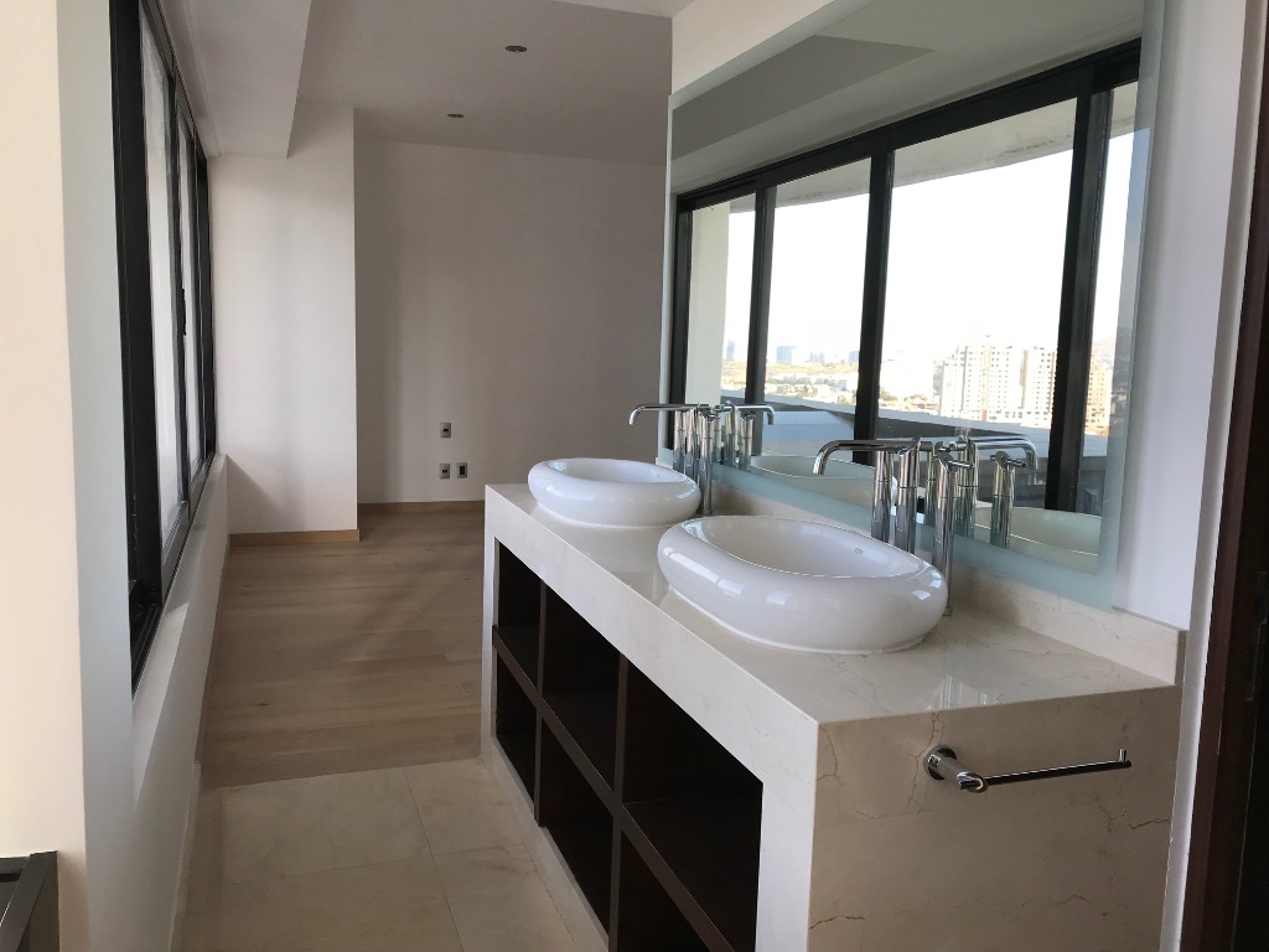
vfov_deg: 49.7
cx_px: 634
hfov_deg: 63.4
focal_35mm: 28
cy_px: 476
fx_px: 1026
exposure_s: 1/267
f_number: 1.8
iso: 20
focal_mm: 3.99
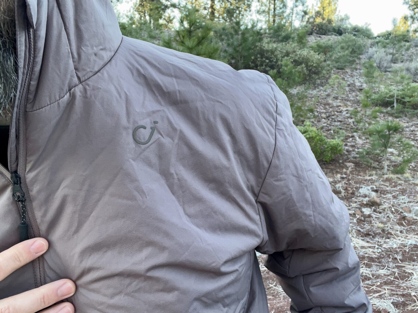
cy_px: 156
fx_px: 362
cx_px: 209
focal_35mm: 30
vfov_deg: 46.8
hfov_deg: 60.0
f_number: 2.2
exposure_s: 1/64
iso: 100
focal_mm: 2.71
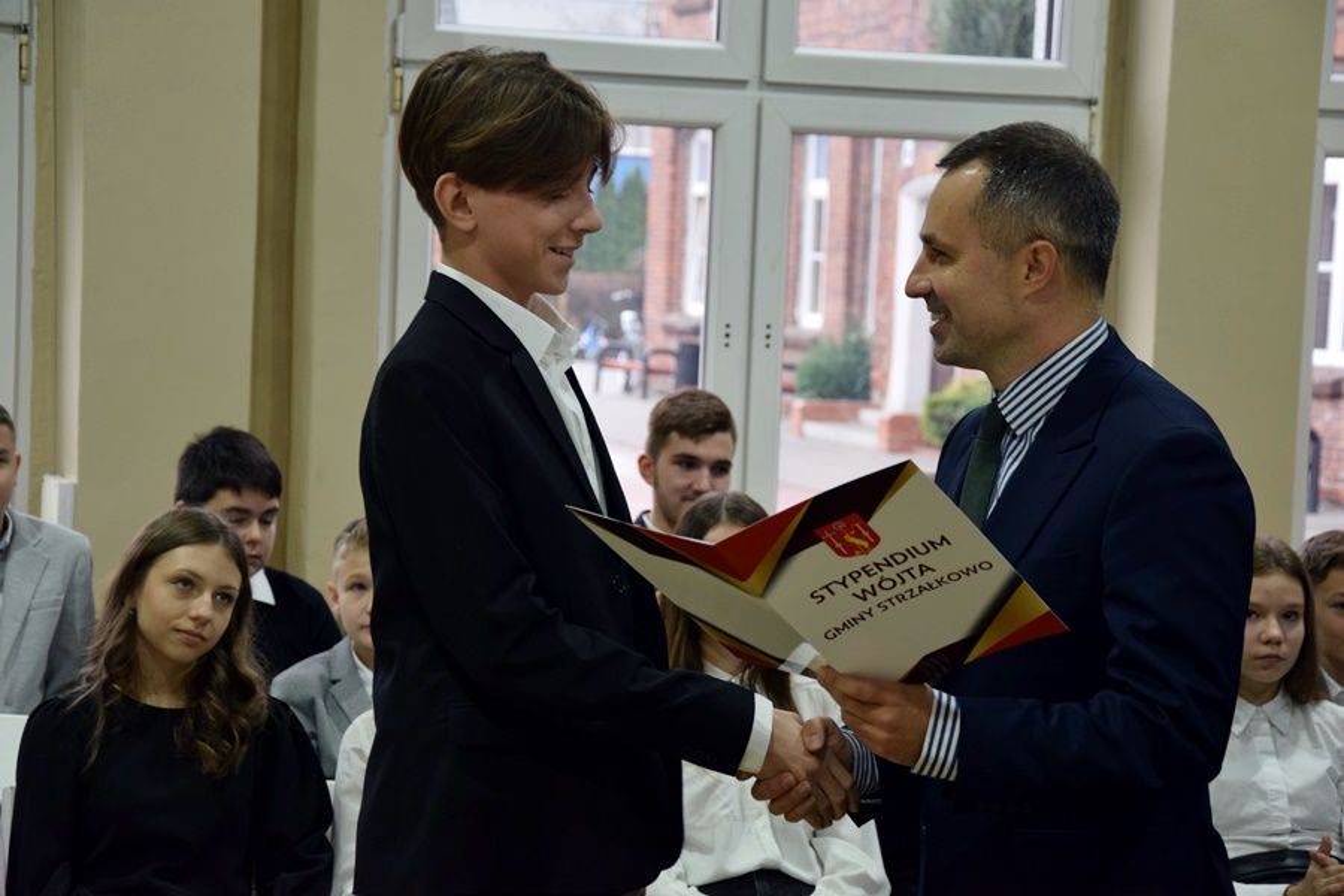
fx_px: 3696
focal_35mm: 99
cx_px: 672
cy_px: 448
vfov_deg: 13.8
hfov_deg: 20.6
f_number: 5.3
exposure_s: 1/100
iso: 640
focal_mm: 66
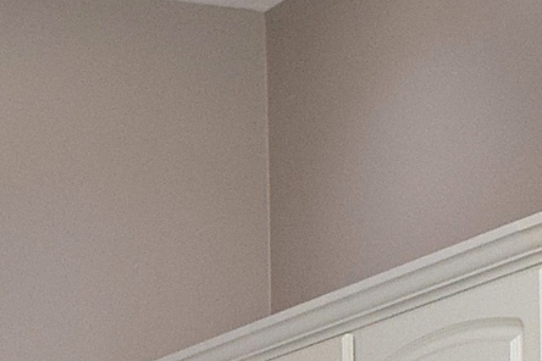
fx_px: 2815
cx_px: -299
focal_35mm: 187
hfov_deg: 10.6
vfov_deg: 6.7
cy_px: 1032
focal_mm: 18
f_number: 5
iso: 800
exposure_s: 1/100
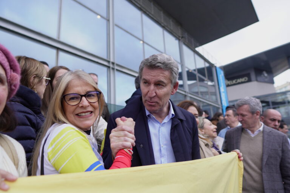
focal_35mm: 24
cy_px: 96
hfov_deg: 73.8
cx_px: 145
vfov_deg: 53.1
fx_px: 193
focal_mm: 16
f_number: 2
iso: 160
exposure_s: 1/800
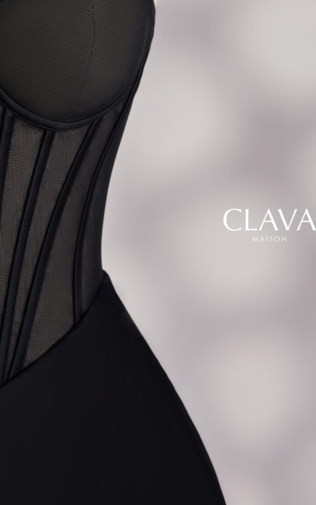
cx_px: 5
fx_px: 1571
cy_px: 92
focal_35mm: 114
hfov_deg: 11.4
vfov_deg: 18.1
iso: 1000
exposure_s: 1/125
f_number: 5.6
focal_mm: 50
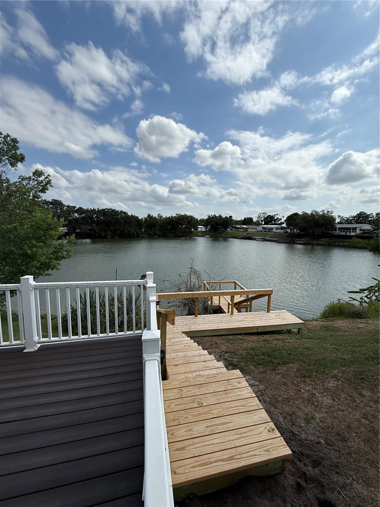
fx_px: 205
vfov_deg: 102.1
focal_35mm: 14
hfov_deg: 85.7
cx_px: 190
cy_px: 254
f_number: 2.2
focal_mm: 2.22
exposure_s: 1/4149
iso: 50
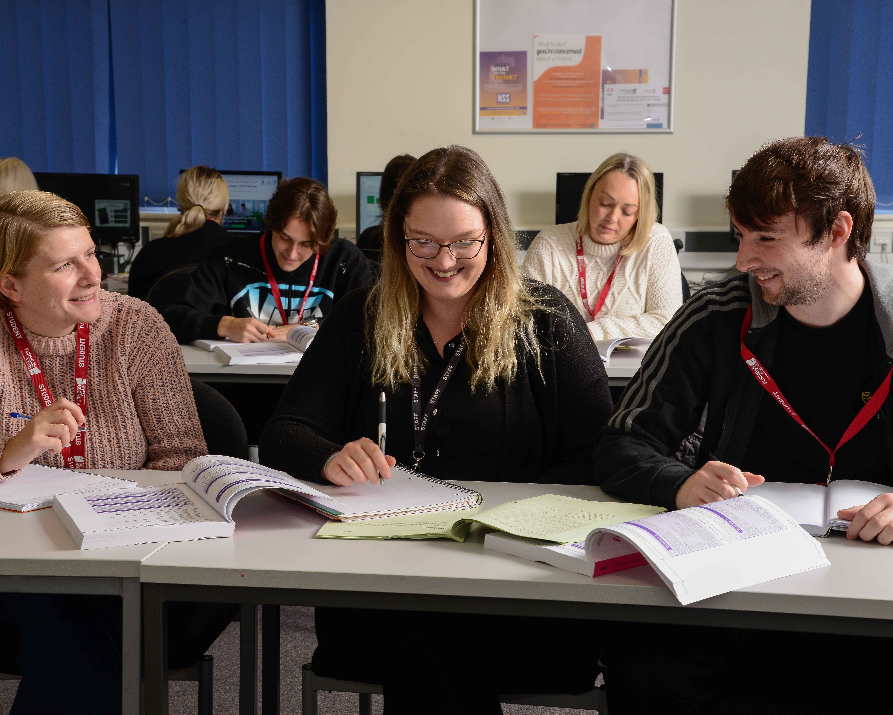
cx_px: 451
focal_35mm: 59
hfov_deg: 32.0
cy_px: 357
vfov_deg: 25.8
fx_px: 1559
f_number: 10
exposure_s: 1/60
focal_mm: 52
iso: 640
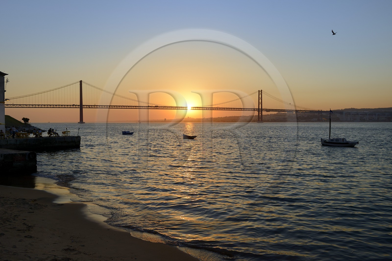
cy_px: 130
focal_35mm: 32
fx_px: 348
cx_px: 196
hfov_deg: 58.8
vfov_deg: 41.0
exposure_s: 1/320
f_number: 7.1
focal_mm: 32
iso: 100
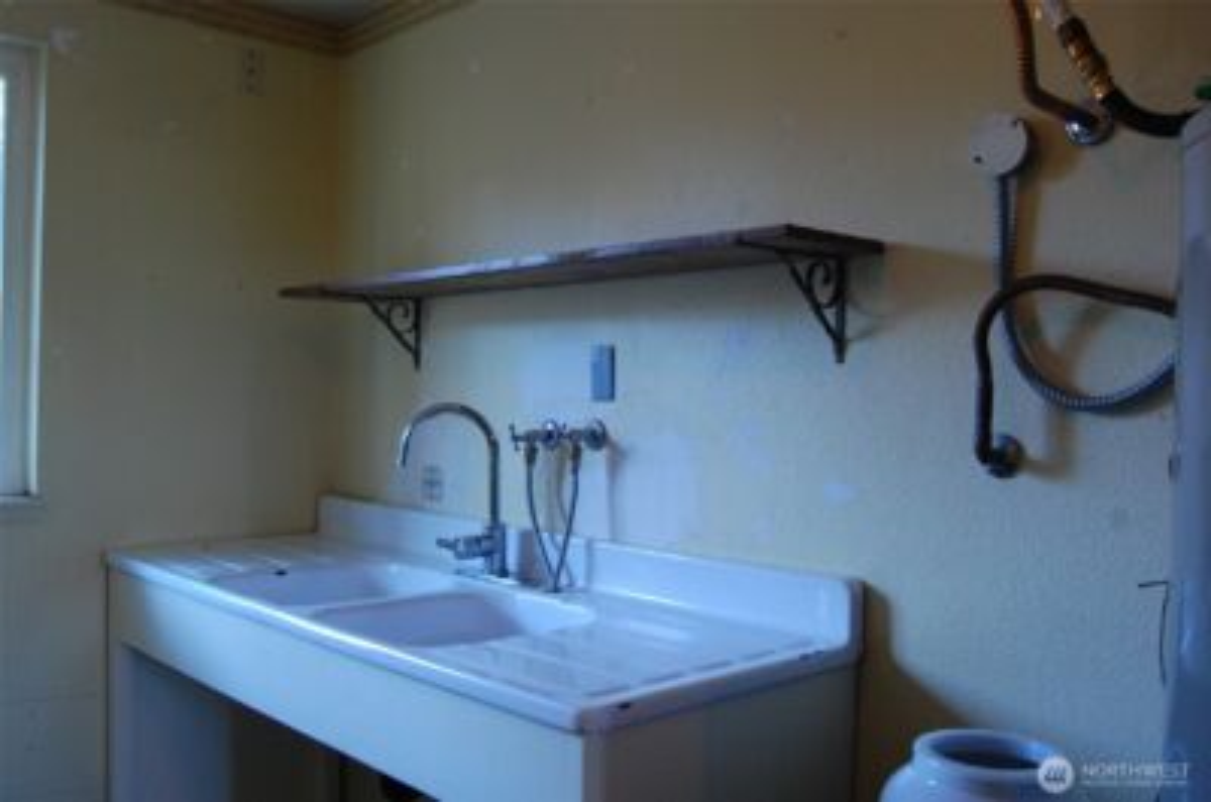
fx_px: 1108
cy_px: 401
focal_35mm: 33
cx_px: 606
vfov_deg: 39.8
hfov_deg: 57.3
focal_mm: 22
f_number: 6.3
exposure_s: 1/15
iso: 800
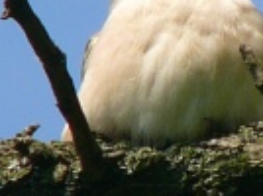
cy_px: 227
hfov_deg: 1.3
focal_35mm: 1552
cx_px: 210
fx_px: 11770
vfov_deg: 1.0
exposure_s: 1/640
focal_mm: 72
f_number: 4
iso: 50
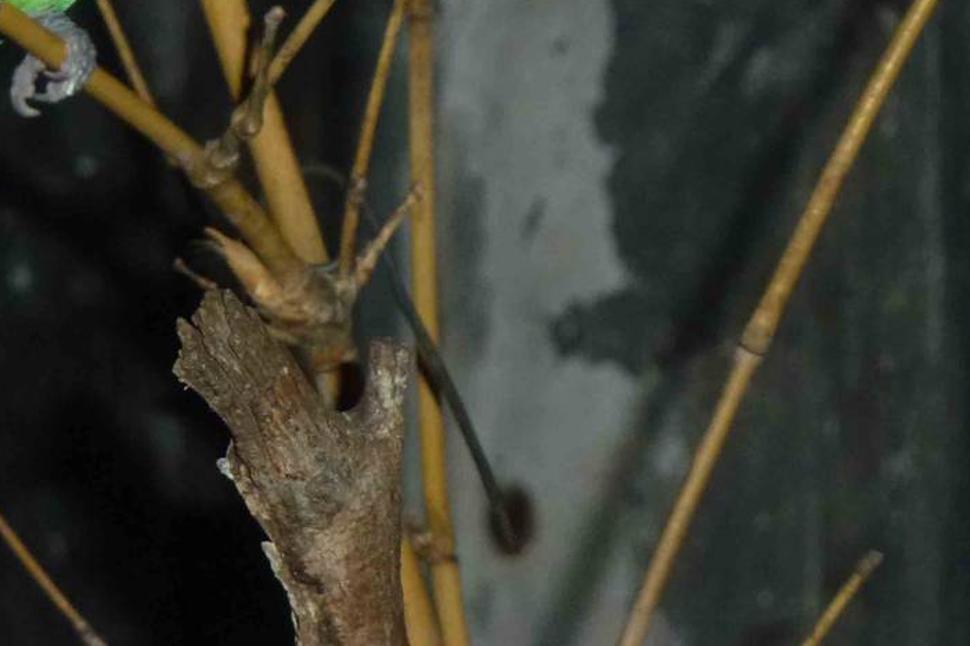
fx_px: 9078
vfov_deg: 4.1
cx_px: 39
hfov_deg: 6.1
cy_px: -162
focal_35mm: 337
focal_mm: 25.5
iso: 250
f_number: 5.3
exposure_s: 1/60
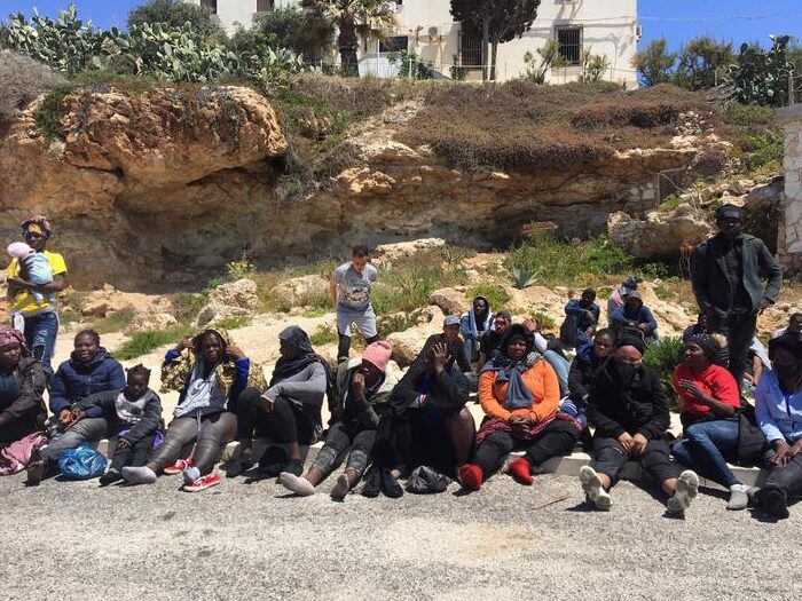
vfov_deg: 48.2
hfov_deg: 61.7
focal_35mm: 29
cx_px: 401
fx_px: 672
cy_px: 300
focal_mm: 4.15
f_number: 2.2
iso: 25
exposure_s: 1/1637
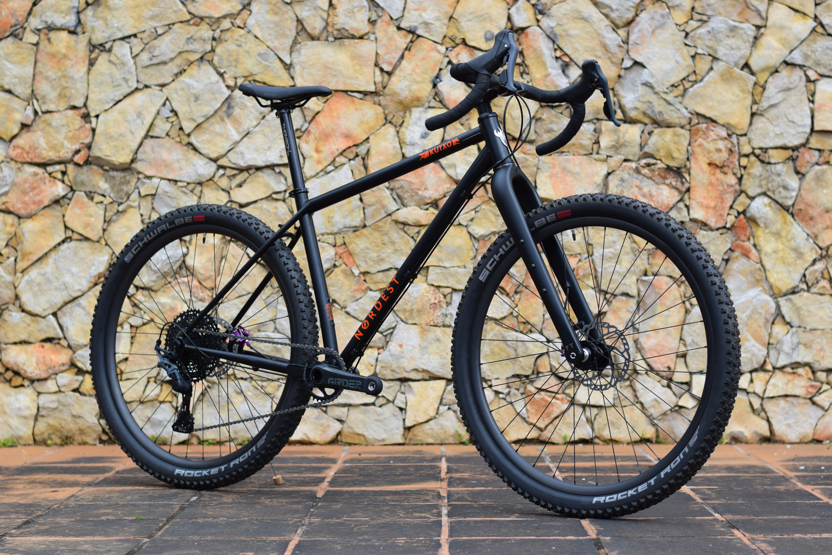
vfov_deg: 18.2
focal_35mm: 75
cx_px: 416
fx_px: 1733
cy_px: 278
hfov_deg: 27.0
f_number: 3.2
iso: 100
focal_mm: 50
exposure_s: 1/400
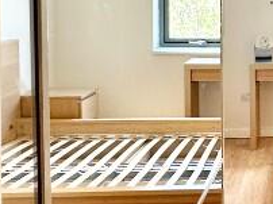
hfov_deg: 23.5
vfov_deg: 20.3
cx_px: 374
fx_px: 559
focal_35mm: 71
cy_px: 20
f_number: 2.2
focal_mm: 2.22
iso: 125
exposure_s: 1/99
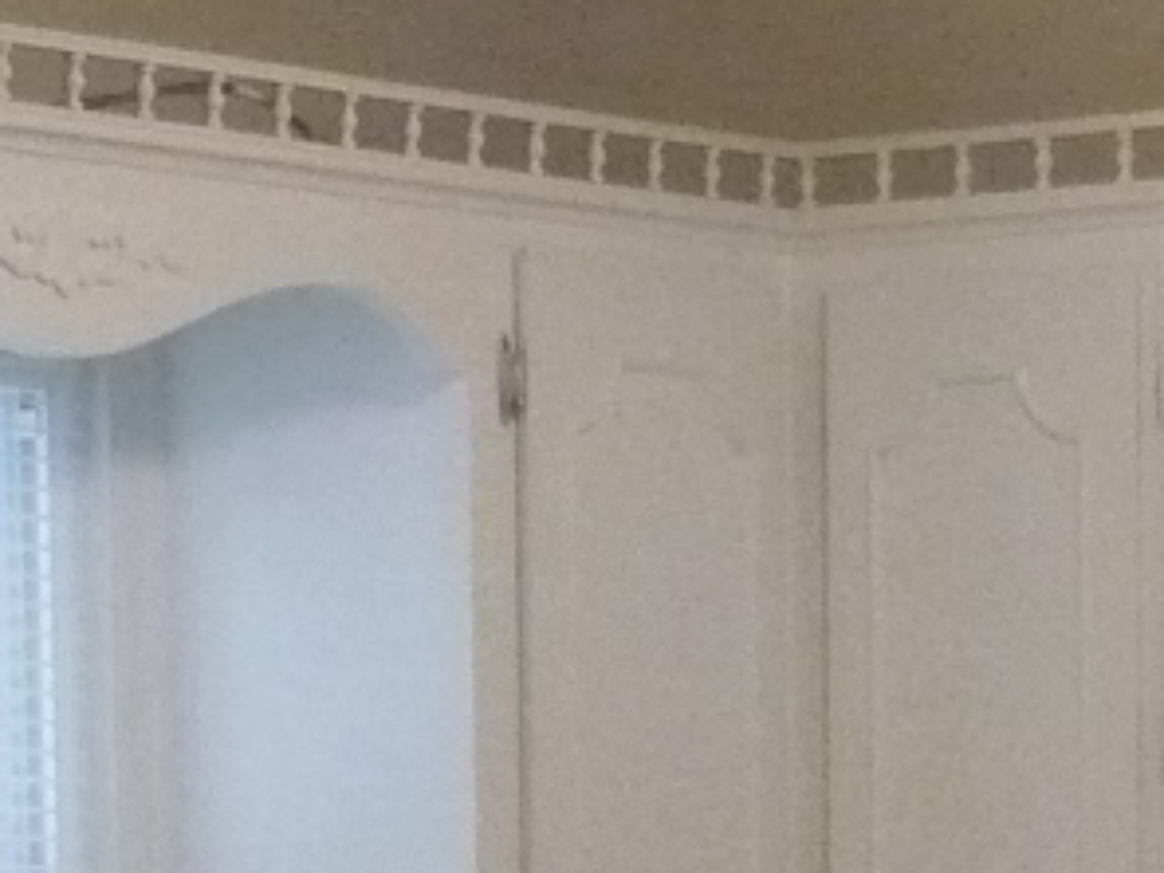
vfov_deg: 7.7
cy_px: 1443
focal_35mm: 189
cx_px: 456
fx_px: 6355
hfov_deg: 10.5
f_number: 2.8
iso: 400
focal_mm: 5.8
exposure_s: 1/60
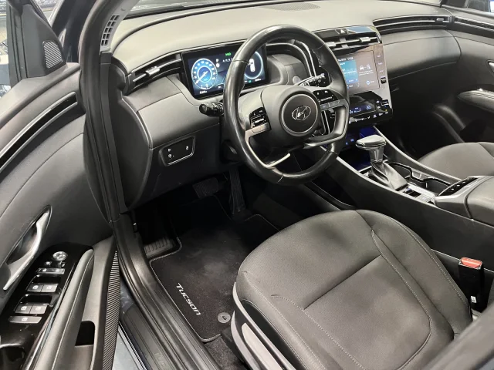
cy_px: 185
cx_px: 247
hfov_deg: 67.3
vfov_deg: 53.1
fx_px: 371
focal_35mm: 26
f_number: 1.6
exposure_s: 1/31
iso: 640
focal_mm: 5.1
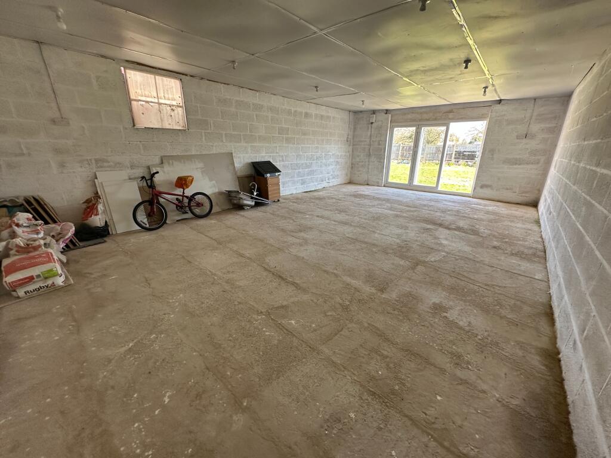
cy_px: 229
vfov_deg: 85.7
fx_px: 247
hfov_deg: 102.1
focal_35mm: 14
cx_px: 306
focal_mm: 2.22
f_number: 2.2
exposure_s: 1/99
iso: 125
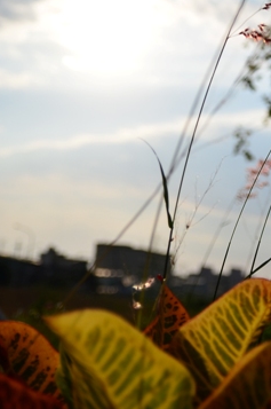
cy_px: -6
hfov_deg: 19.4
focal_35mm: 67
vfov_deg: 28.2
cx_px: 302
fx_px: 759
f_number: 2.8
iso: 100
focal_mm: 18
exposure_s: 1/8000
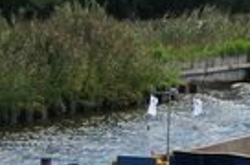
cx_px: 381
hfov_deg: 6.8
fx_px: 2077
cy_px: 158
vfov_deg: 4.6
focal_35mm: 300
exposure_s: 1/200
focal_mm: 55
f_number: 10
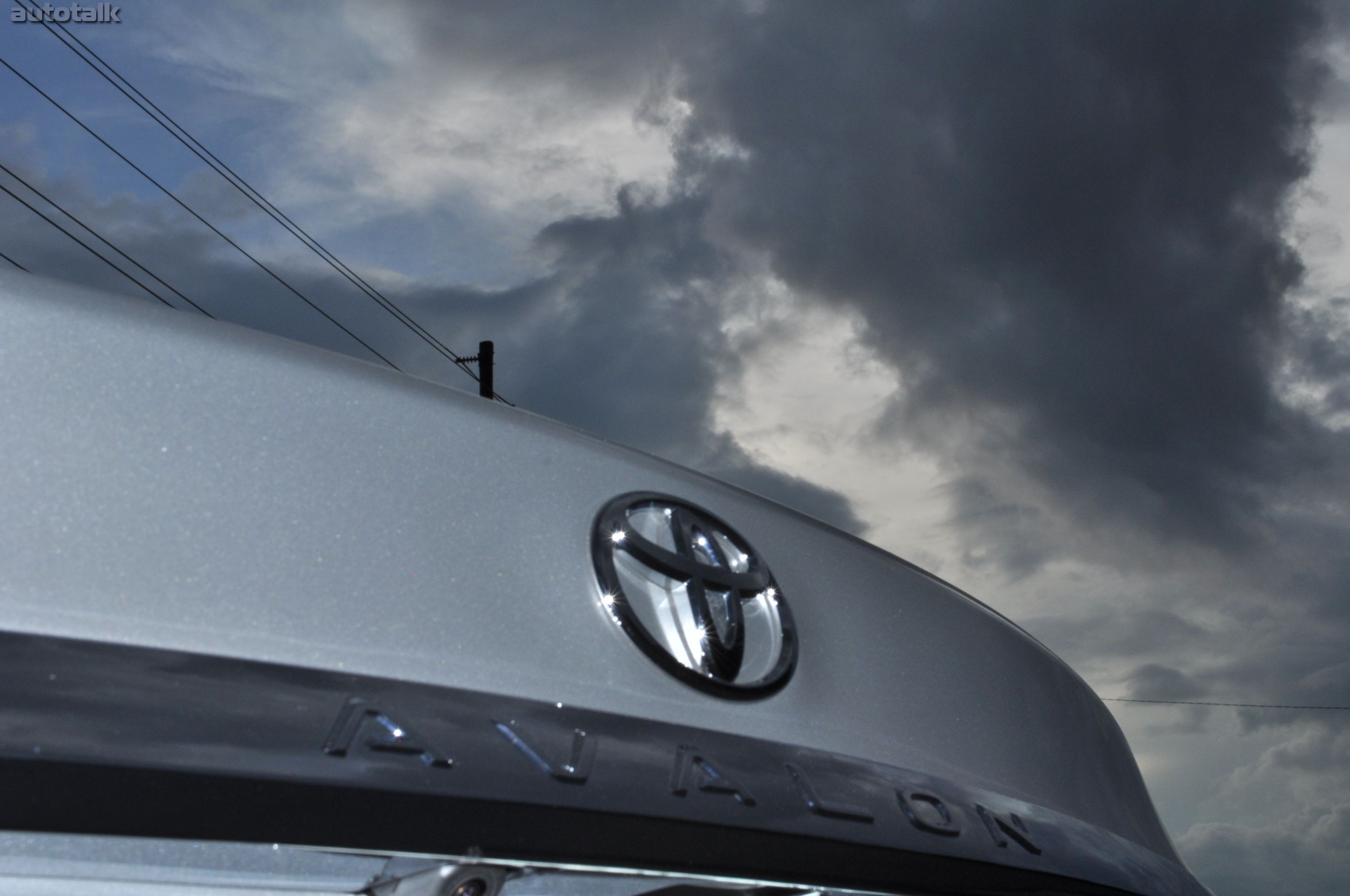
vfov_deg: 25.7
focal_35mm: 52
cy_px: 448
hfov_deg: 37.9
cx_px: 675
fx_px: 1967
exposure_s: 1/200
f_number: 18
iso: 200
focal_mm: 35
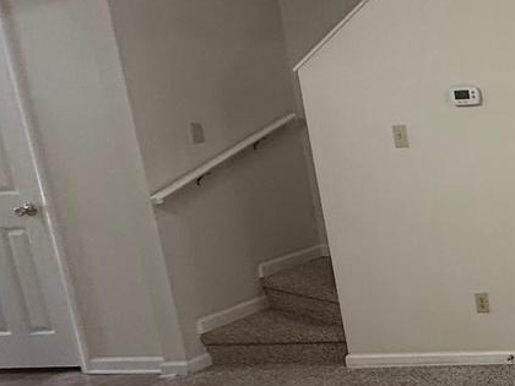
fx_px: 714
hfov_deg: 24.8
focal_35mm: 48
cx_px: 852
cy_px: 222
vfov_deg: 30.2
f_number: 2.2
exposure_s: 1/60
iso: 200
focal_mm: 2.22
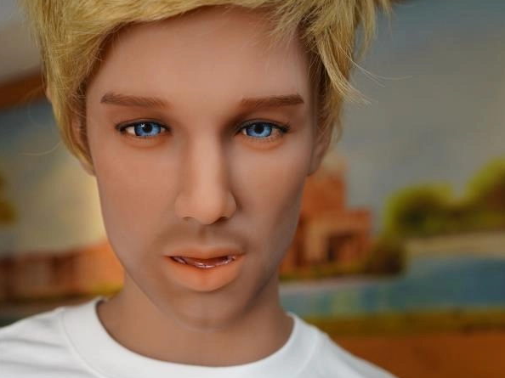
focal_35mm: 51
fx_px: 744
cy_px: 362
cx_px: 252
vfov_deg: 27.2
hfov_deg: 37.5
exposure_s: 1/100
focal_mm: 35
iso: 2000
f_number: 3.5
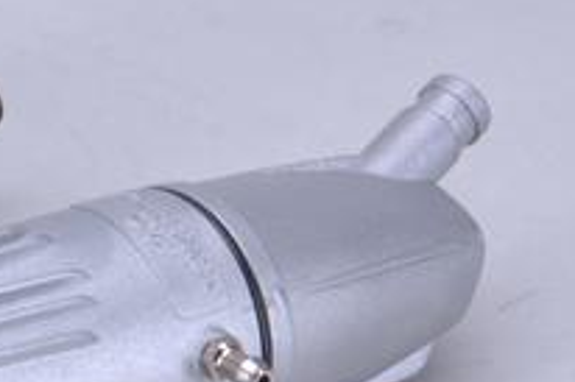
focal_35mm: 262
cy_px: 276
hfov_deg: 7.8
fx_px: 4181
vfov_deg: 5.2
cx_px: -87
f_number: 22
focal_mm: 50
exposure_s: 1/125
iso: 100
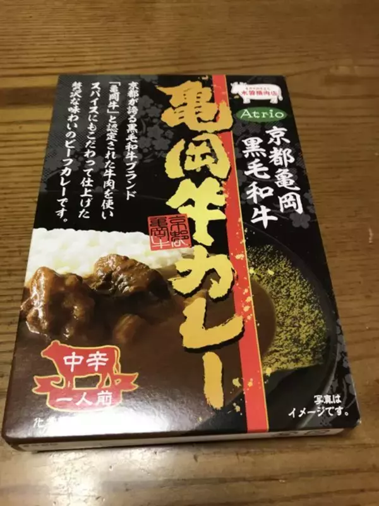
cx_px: 190
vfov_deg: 63.4
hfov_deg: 49.7
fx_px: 409
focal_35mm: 28
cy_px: 253
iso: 80
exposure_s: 1/30
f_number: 1.8
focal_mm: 3.99
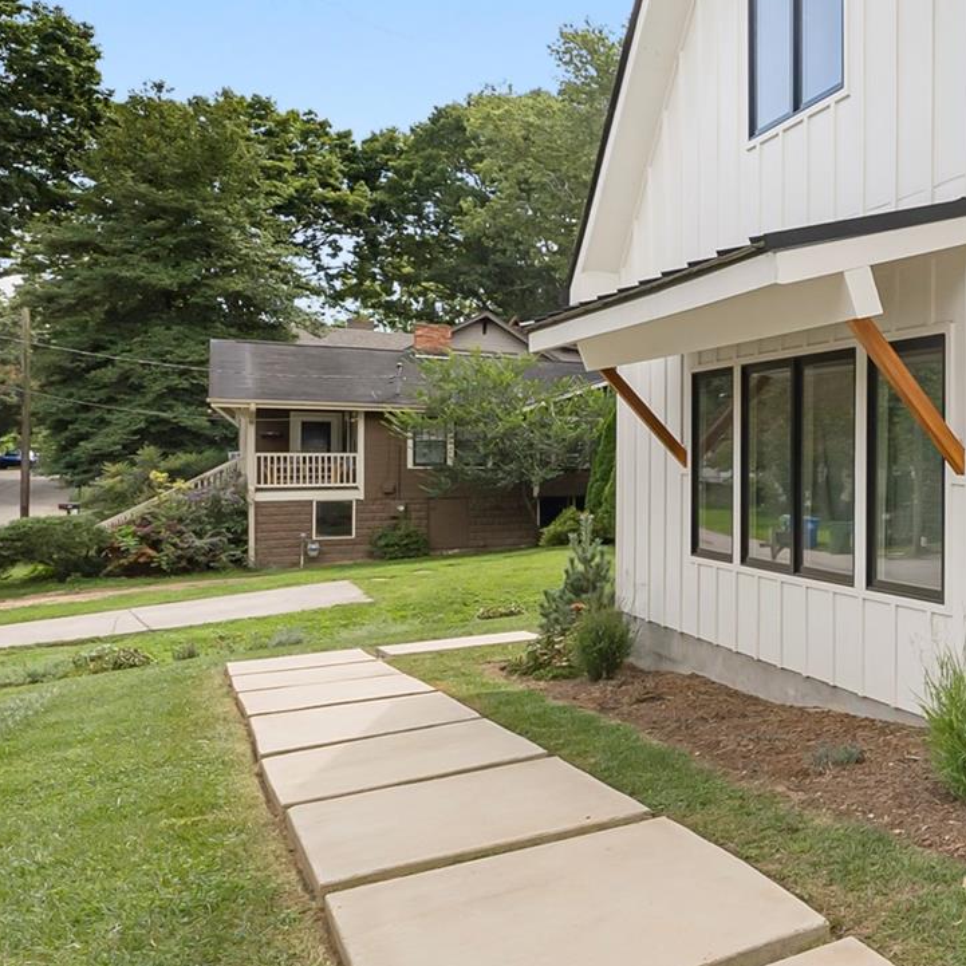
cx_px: 1231
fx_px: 916
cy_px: 456
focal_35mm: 29
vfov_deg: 55.6
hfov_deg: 37.2
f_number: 8
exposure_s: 1/1250
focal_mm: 12
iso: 640
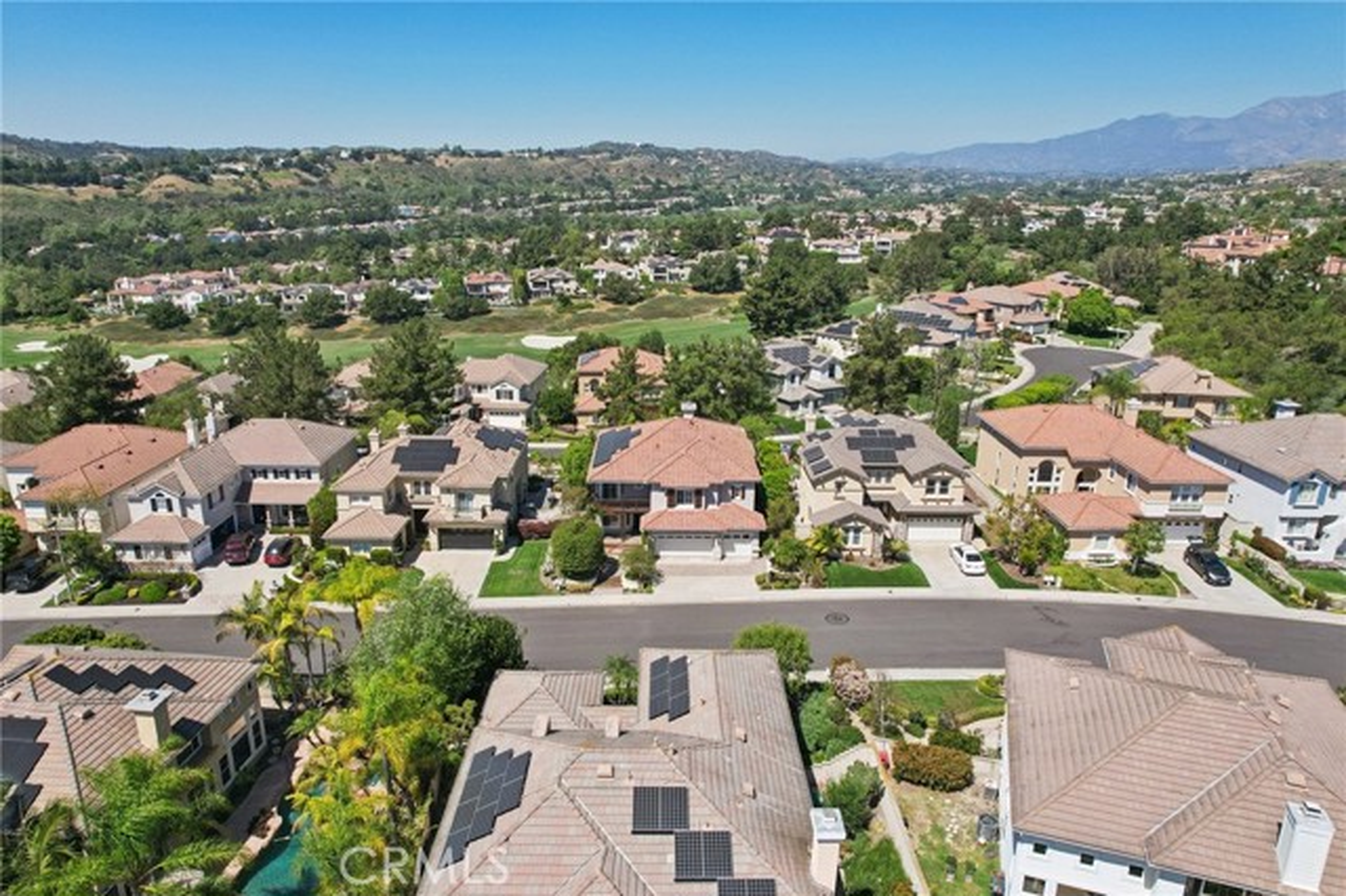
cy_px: 448
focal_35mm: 22
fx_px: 822
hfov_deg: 78.6
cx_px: 673
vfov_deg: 57.2
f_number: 2.8
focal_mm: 8.4
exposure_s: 1/2500
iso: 120
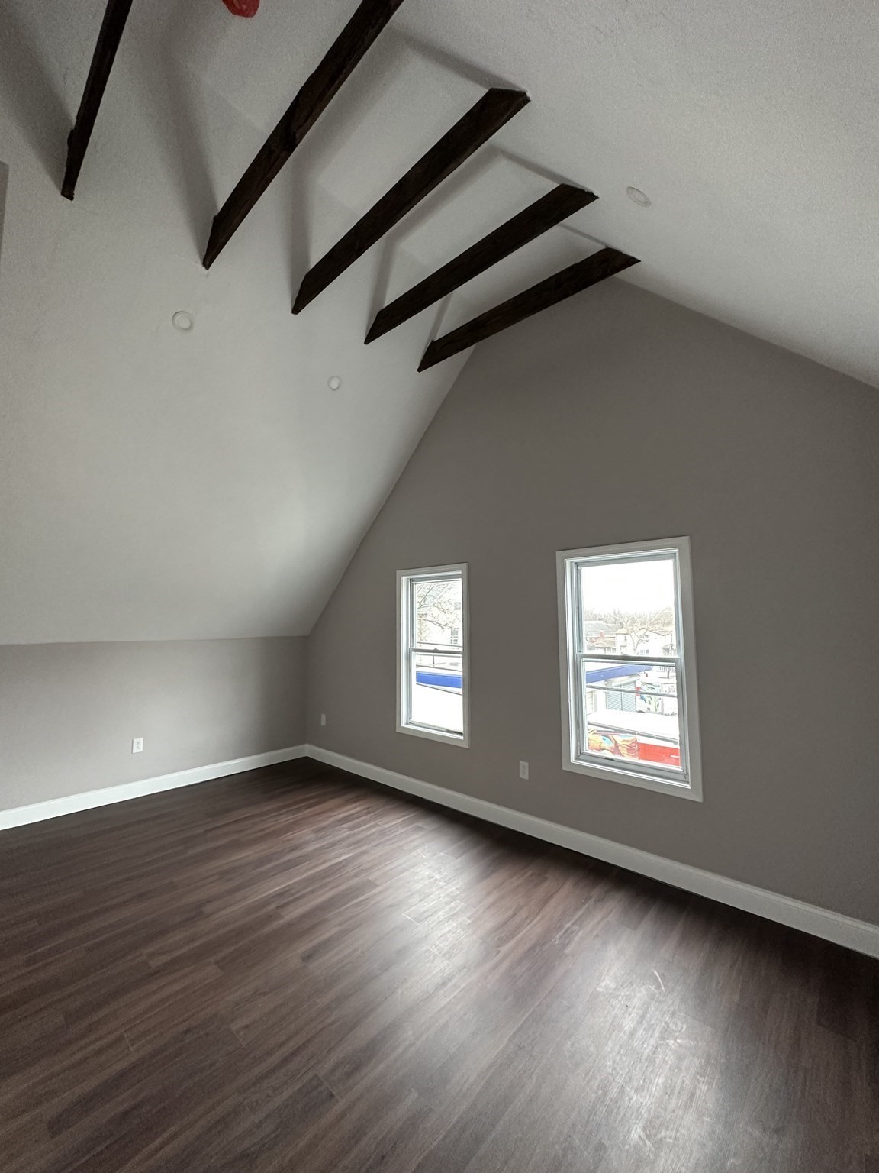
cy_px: 586
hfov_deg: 85.7
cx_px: 440
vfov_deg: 102.1
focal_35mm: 14
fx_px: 474
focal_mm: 2.22
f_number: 2.2
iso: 320
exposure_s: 1/74
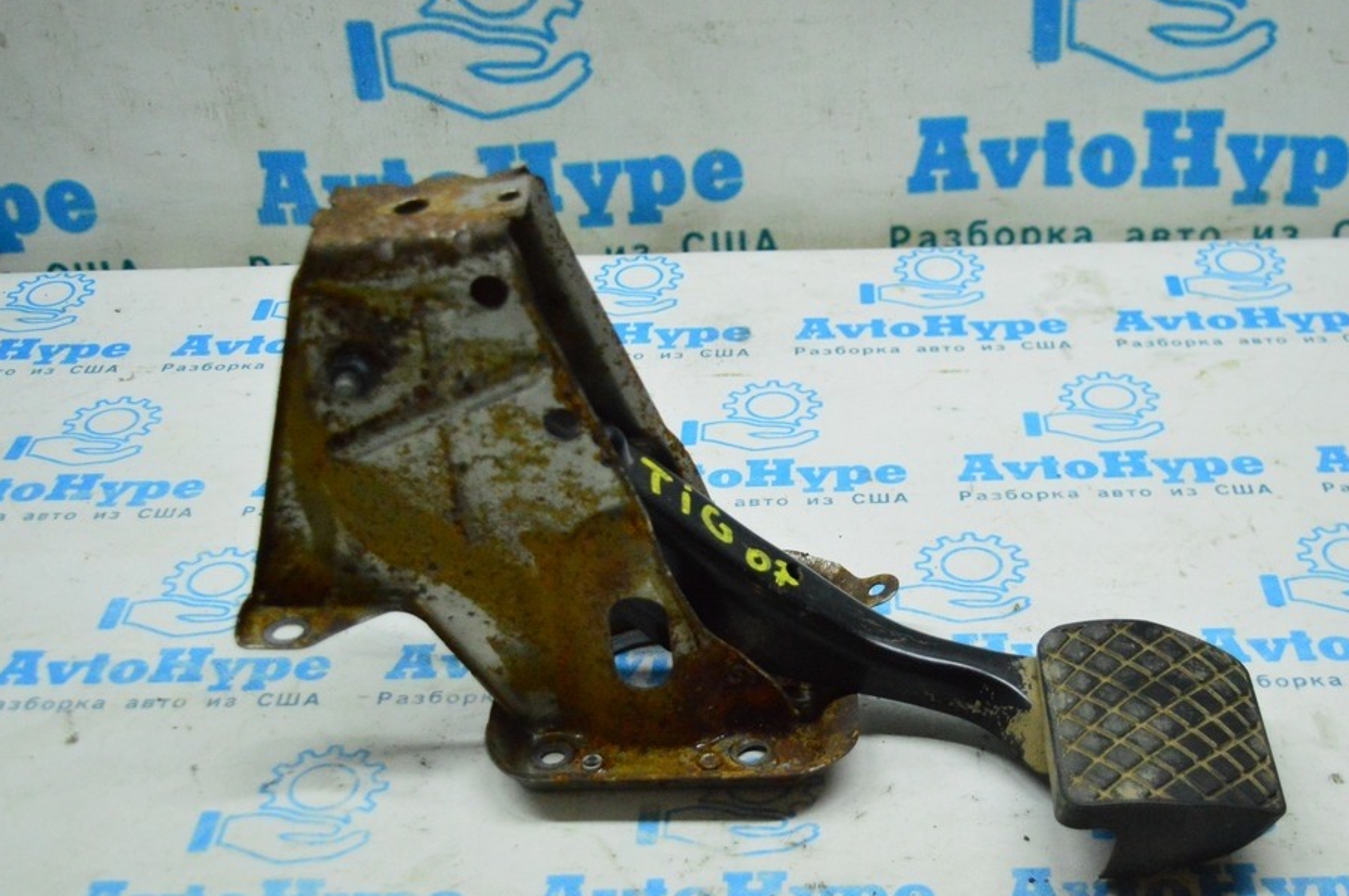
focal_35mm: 53
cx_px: 753
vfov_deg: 25.6
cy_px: 498
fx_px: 1968
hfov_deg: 37.8
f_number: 4.2
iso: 6400
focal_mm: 31
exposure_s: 1/800
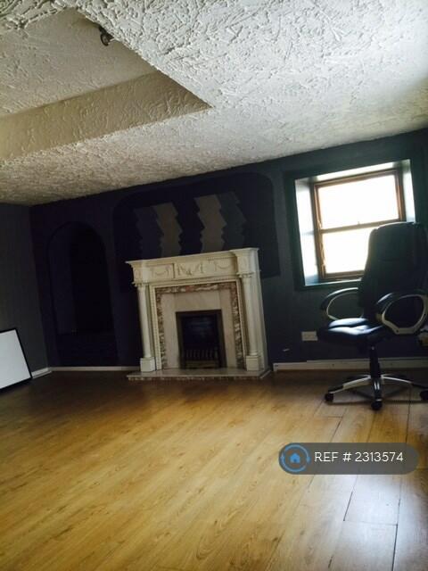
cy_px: 286
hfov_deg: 48.2
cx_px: 214
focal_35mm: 29
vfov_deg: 61.7
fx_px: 478
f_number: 2.2
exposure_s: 1/33
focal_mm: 4.15
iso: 64
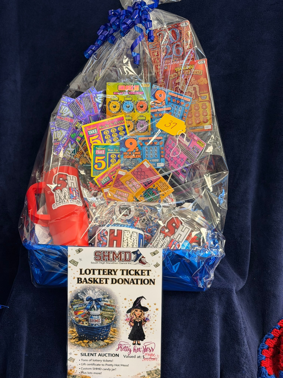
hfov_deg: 30.3
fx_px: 523
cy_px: 189
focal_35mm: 48
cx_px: 142
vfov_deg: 39.7
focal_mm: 6.76
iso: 320
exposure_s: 1/40
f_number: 1.78
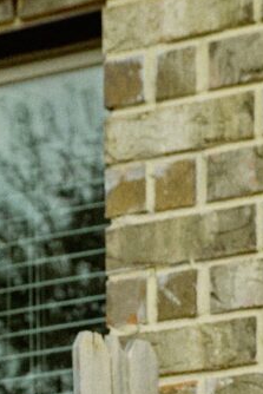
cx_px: -201
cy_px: 1050
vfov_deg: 8.0
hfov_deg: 5.8
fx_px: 2550
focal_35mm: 233
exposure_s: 1/640
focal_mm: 38
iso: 200
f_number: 5.6
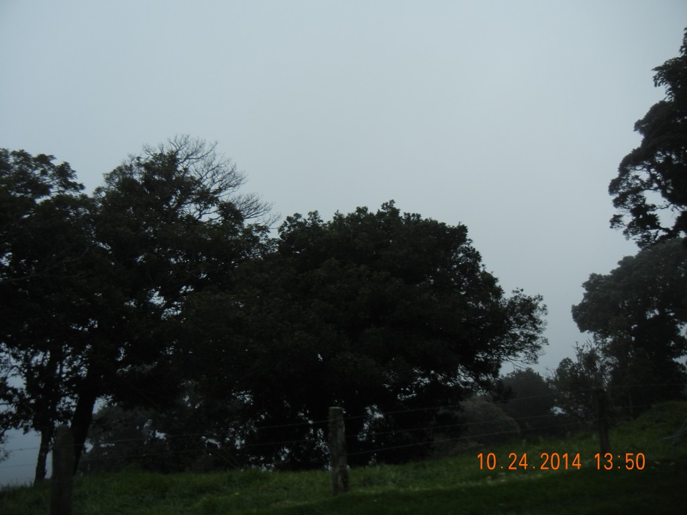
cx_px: 344
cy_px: 258
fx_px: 595
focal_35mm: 30
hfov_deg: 60.0
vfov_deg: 46.8
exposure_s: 1/430
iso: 160
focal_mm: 5.4
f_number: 7
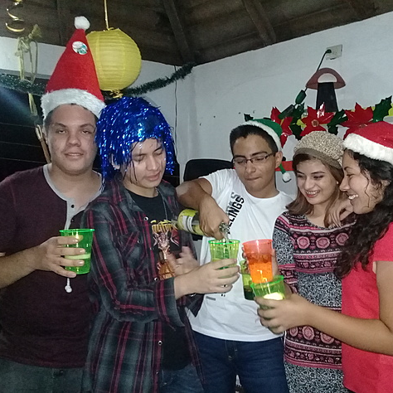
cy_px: 198
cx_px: 235
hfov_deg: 44.7
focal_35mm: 37
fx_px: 475
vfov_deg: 44.9
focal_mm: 3.3
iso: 640
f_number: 2.2
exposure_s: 1/15
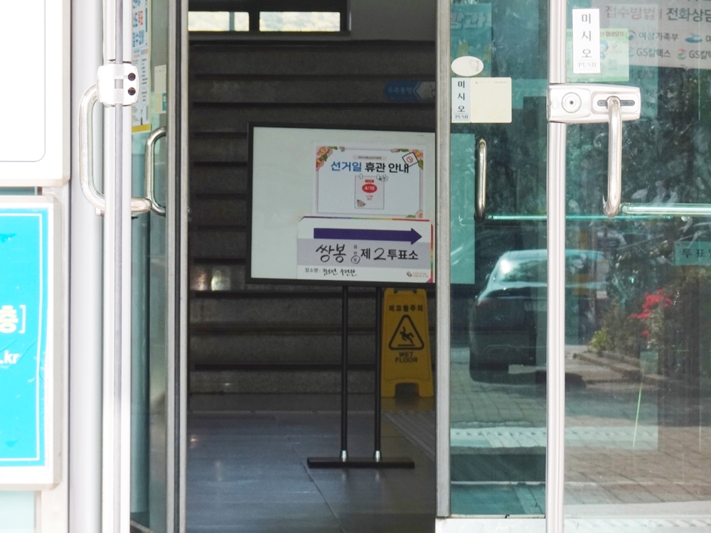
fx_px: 3944
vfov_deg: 7.7
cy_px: 266
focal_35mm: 192
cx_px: 356
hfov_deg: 10.3
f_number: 5.6
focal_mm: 30.31
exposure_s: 1/100
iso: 80
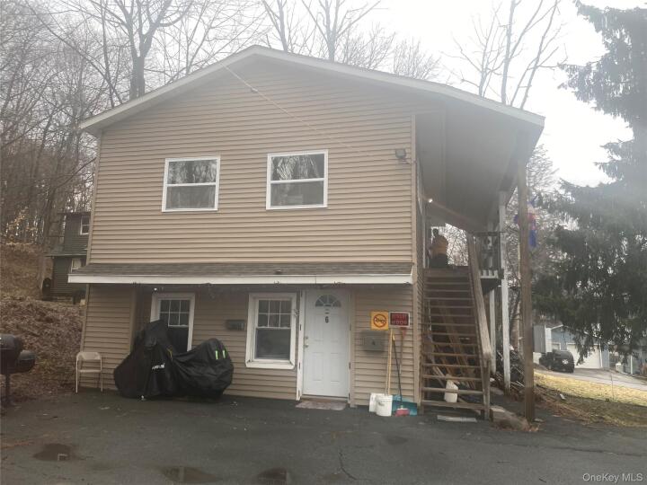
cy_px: 242
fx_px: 486
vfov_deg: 53.1
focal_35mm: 26
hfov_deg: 67.3
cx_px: 324
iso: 32
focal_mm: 4.25
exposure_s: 1/391
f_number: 1.8
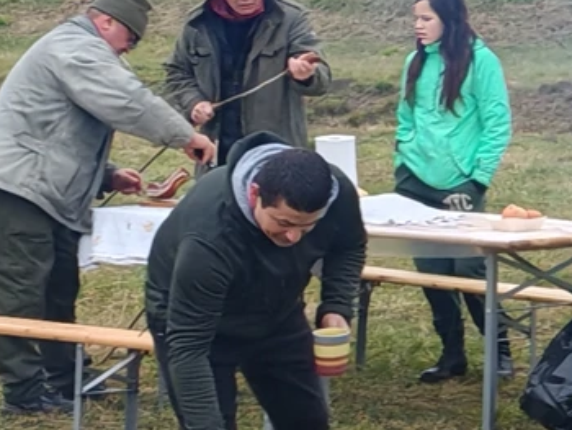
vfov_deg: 7.8
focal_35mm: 190
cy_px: 260
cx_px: 843
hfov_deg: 10.1
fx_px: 3142
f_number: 1.95
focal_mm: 5.52
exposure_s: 1/100
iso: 80
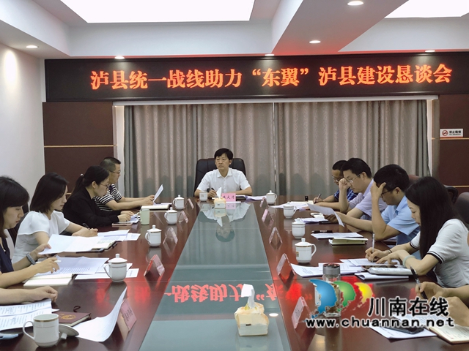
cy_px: 176
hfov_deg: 36.8
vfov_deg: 28.0
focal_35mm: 52
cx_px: 234
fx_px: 705
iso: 80
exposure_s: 1/55
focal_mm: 6
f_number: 2.4
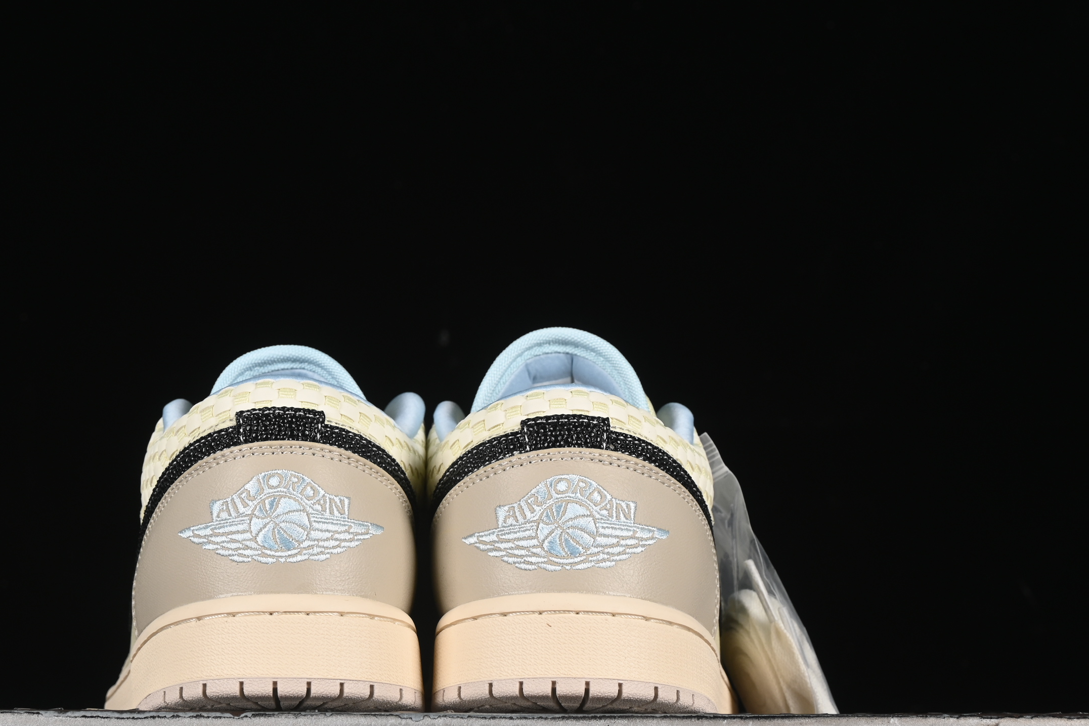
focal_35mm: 97
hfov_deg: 21.0
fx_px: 2934
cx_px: 435
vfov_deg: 14.1
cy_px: 419
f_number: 8
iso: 160
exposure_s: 1/80
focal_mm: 50
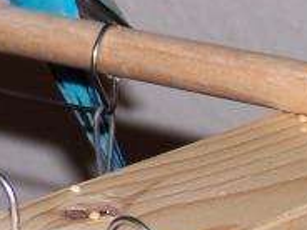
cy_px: -33
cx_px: 10
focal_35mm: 144
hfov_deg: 13.5
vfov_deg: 10.2
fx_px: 1277
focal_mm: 9.8
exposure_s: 1/60
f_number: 3.2
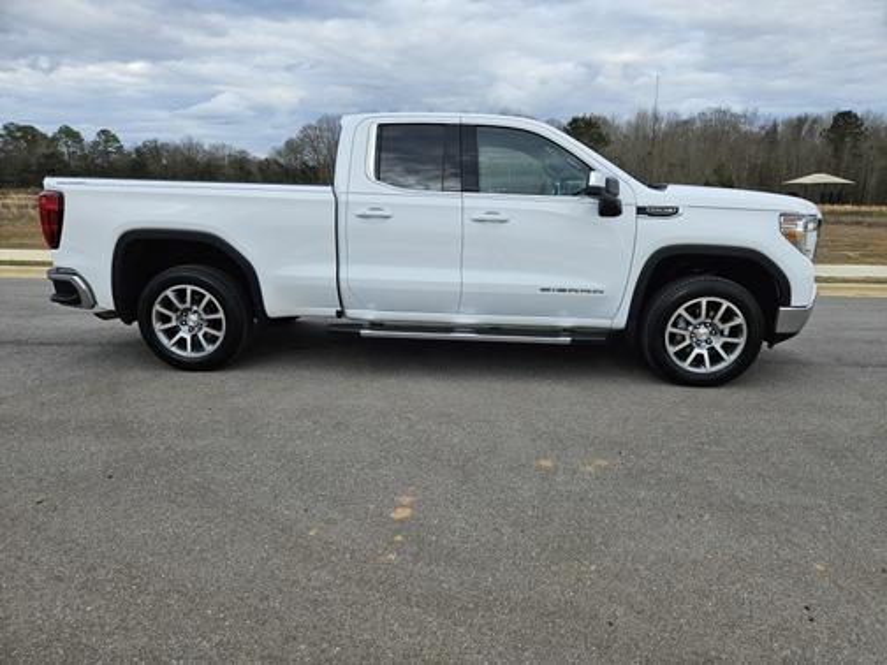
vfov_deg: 58.9
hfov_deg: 73.9
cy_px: 332
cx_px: 444
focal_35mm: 23
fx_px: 589
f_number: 1.8
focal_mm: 5.4
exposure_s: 1/516
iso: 32
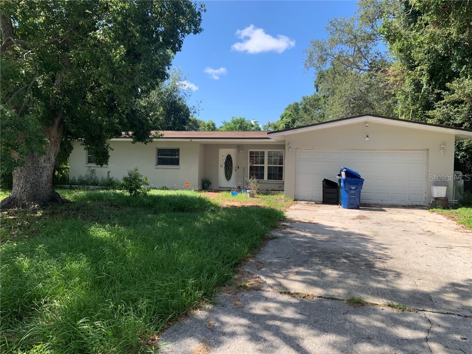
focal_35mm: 26
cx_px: 236
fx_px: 355
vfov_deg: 53.1
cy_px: 177
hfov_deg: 67.3
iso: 25
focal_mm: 4.25
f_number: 1.8
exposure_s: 1/1124
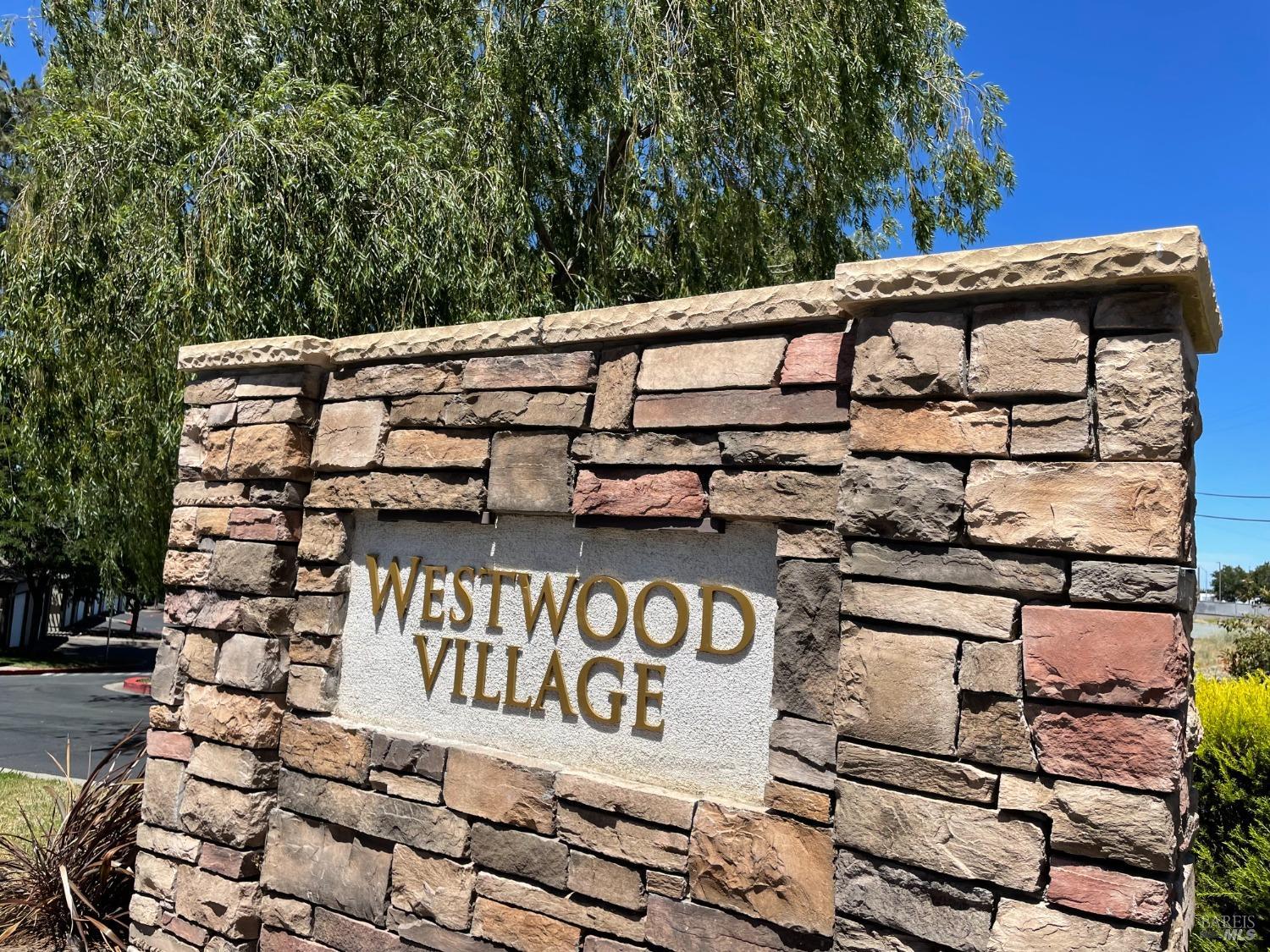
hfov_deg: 67.3
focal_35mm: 26
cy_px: 476
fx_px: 954
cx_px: 635
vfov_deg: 53.1
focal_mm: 4.2
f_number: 1.6
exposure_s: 1/3300
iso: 32
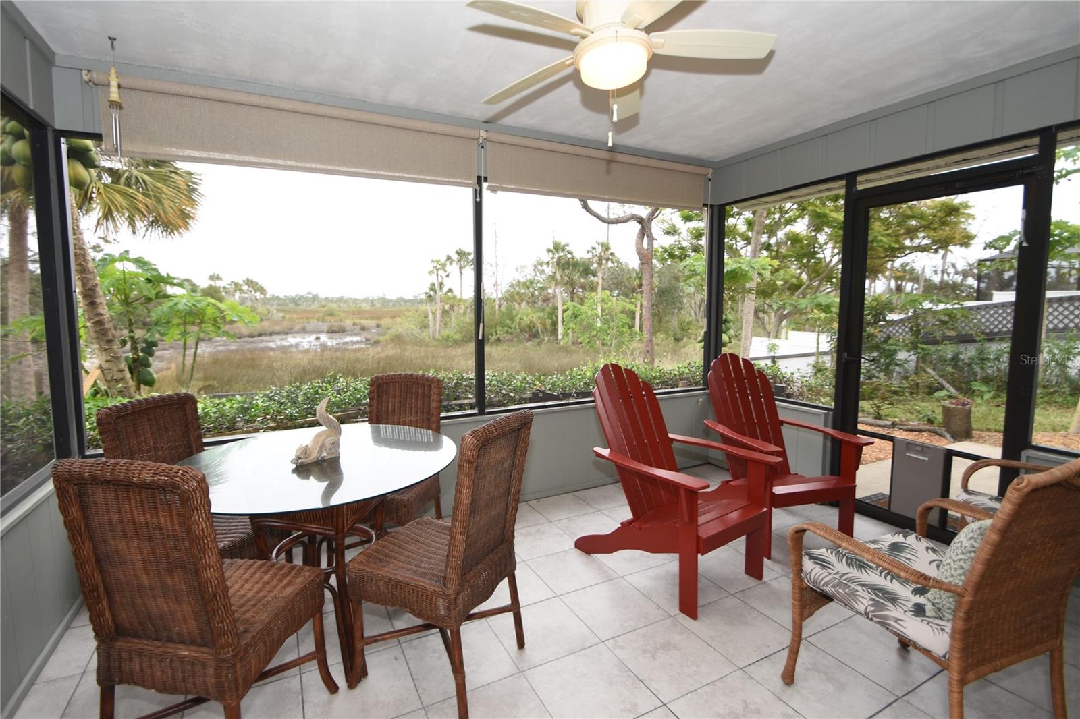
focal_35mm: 16
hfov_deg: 95.0
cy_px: 360
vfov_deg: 72.0
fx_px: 495
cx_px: 540
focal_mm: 11
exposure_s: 1/80
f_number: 4.5
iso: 100
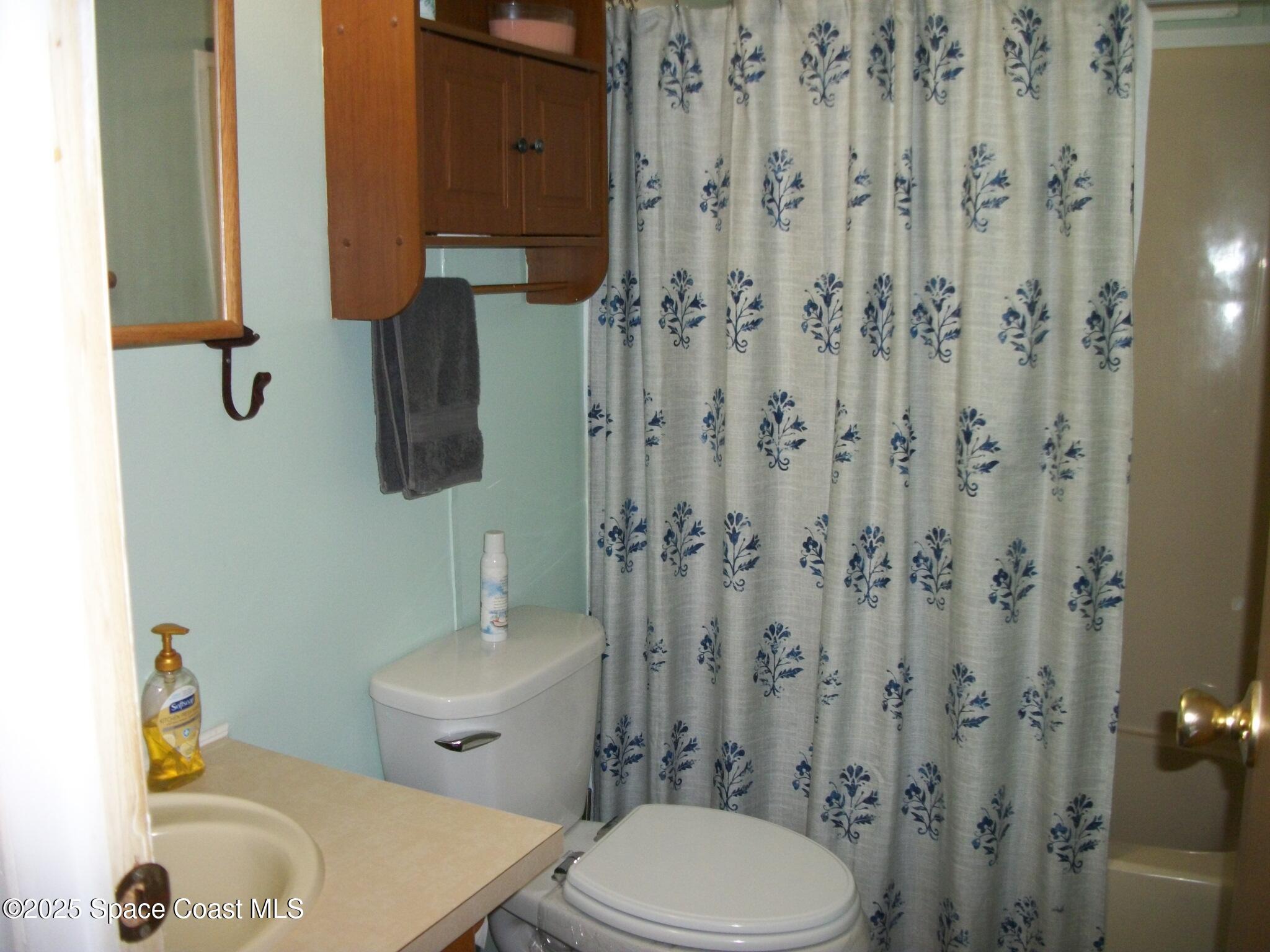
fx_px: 1174
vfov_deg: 44.2
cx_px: 635
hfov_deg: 56.8
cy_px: 476
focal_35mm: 32
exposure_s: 1/60
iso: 160
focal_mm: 5.7
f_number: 2.9
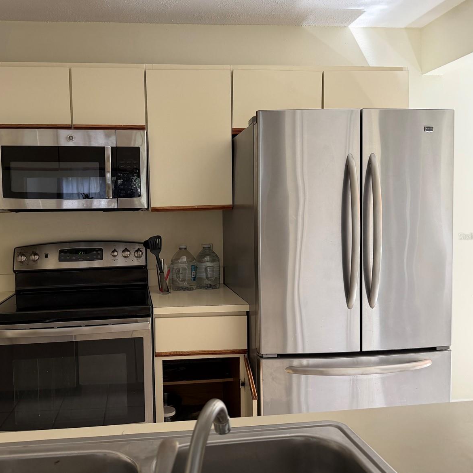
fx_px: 448
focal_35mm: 29
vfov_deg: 55.6
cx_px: 173
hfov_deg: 54.9
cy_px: 236
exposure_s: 1/82
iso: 200
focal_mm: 6.76
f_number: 1.78
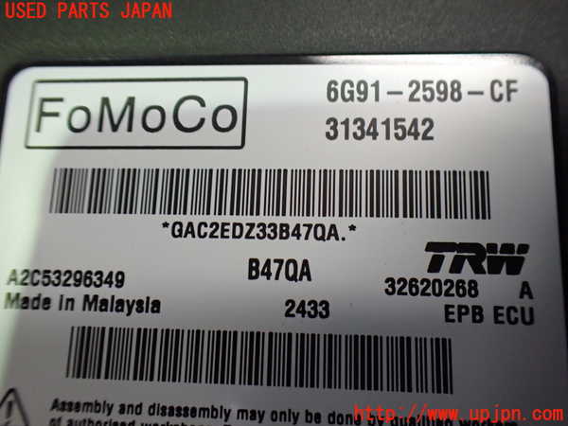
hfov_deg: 60.0
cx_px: 284
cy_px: 213
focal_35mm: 30
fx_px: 492
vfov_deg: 46.8
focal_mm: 5.4
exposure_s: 1/125
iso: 800
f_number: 2.3
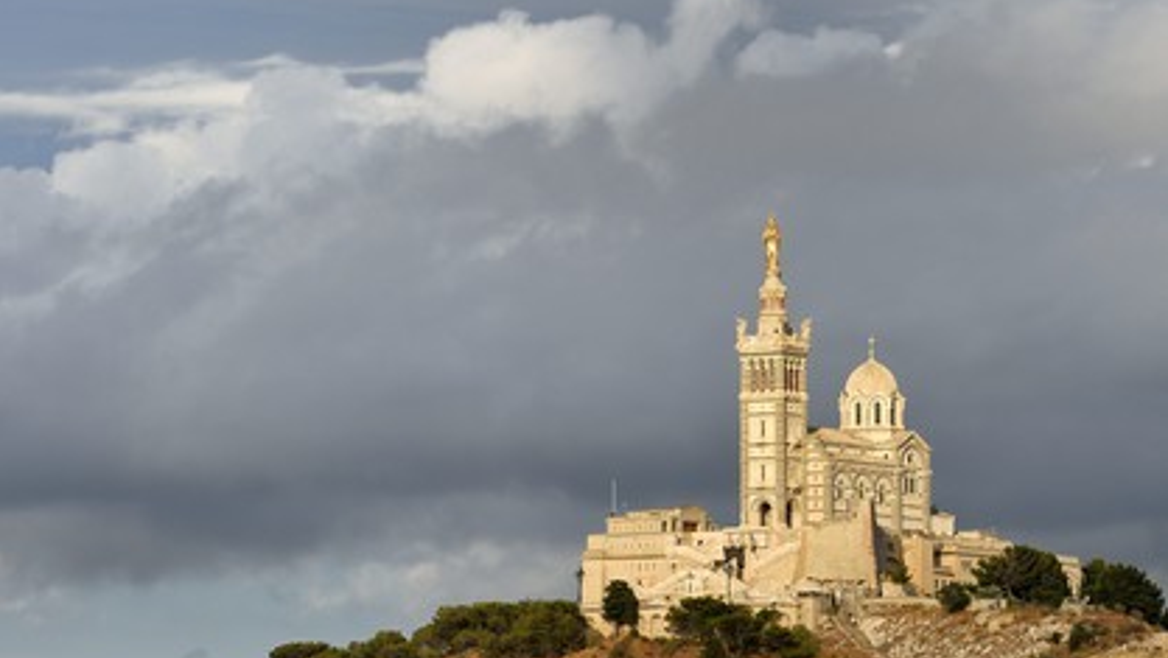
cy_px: 361
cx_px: 583
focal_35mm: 211
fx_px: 6538
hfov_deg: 10.2
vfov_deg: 5.8
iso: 200
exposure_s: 1/400
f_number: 9
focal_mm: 200
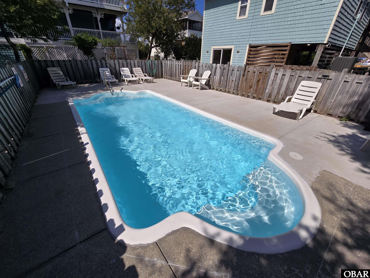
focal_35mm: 13
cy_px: 139
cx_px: 185
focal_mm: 2.2
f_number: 2.2
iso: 50
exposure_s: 1/5343
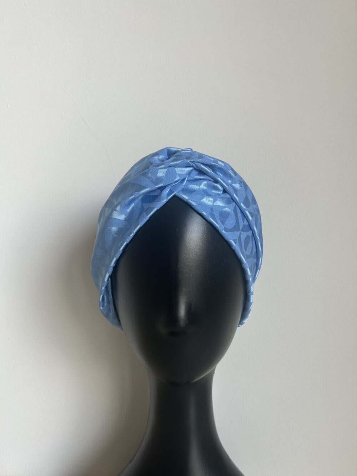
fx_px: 357
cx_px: 178
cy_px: 238
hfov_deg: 53.1
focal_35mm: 26
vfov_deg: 67.3
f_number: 1.5
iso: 50
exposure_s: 1/121
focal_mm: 5.7
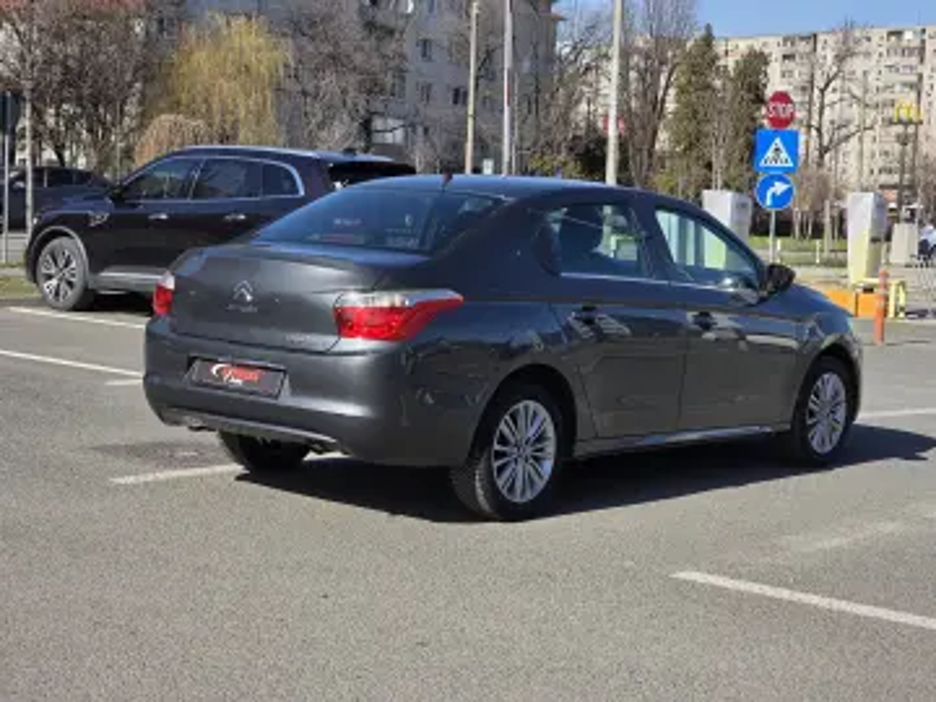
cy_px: 351
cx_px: 468
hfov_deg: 28.2
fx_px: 1866
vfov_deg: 21.3
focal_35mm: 69
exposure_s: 1/1641
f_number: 2.4
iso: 50
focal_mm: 7.9
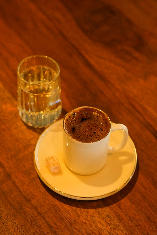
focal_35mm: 84
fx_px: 549
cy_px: 118
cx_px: 78
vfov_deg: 24.2
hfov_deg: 16.3
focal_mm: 56
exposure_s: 1/160
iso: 1600
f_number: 3.6
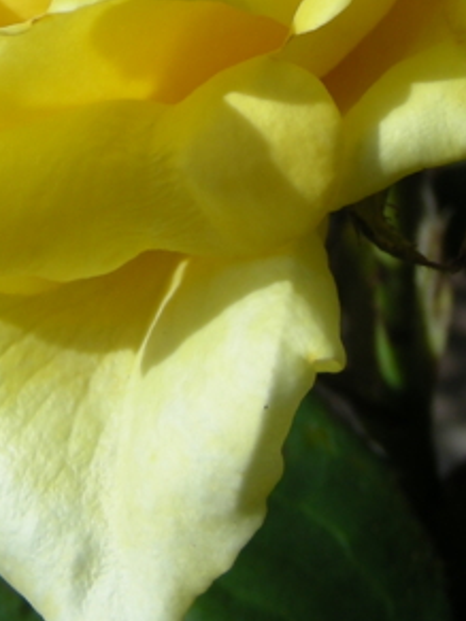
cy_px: -153
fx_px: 1867
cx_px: 100
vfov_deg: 17.8
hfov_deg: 14.2
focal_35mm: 104
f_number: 4
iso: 50
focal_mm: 6.3
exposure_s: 1/545
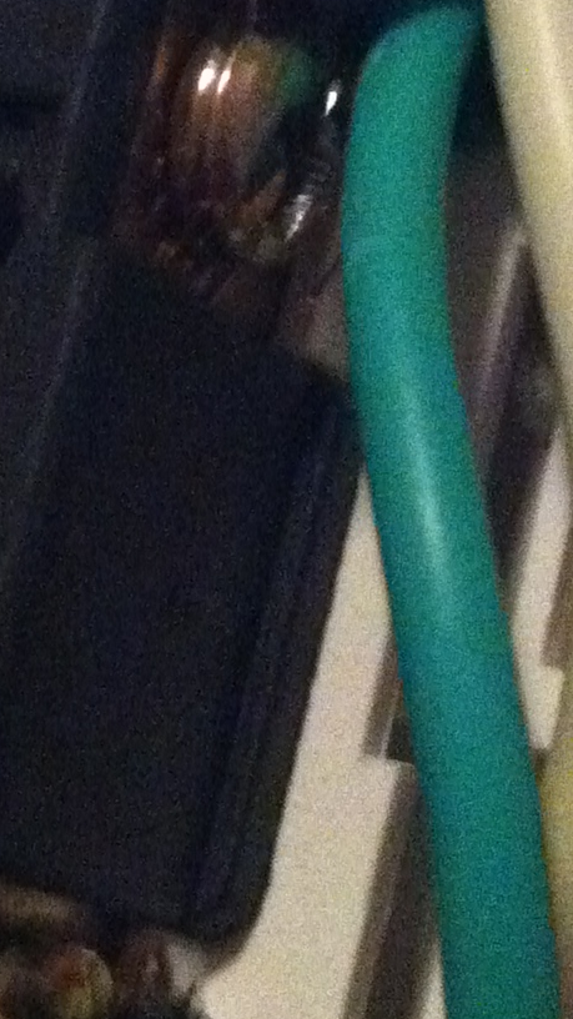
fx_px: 3268
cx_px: 186
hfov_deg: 10.0
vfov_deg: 17.5
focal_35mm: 121
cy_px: 176
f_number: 2.8
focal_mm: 3.85
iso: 1000
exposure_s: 1/15
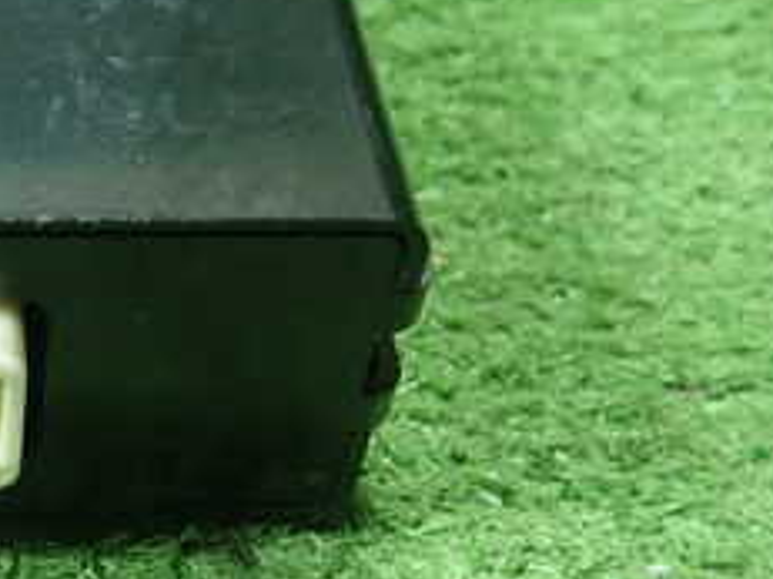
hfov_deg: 23.0
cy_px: 60
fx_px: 1741
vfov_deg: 18.6
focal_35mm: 78
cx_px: -154
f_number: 2.3
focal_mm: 5.5
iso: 640
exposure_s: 1/125
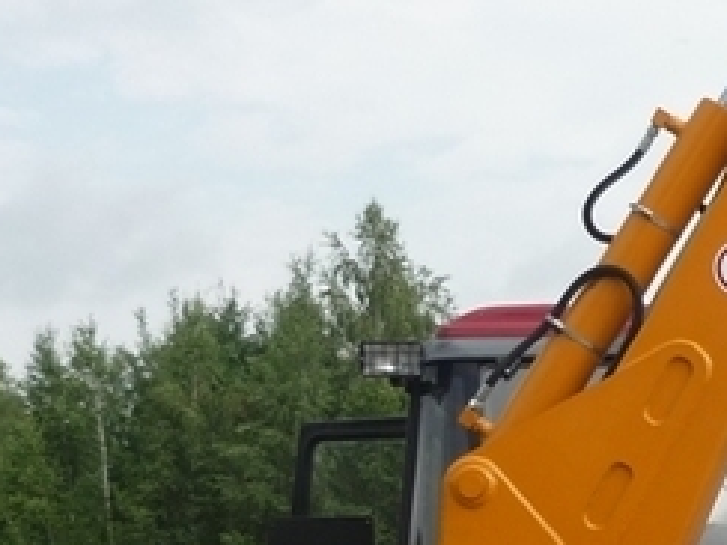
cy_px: 536
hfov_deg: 18.0
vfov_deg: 13.5
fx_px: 2268
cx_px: 629
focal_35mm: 108
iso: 100
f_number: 8
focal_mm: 5.5
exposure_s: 1/160
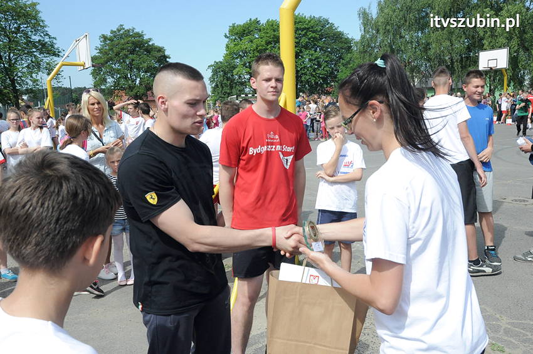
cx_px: 266
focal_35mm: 33
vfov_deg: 39.9
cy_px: 177
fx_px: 488
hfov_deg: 57.3
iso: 800
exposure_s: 1/500
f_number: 11
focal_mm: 22
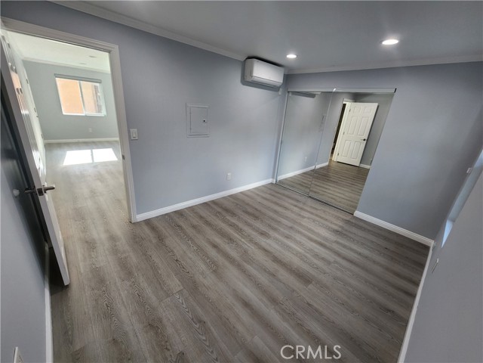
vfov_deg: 89.9
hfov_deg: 106.2
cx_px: 242
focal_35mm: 13
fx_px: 181
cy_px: 182
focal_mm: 2.2
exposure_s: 1/60
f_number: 2.2
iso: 64
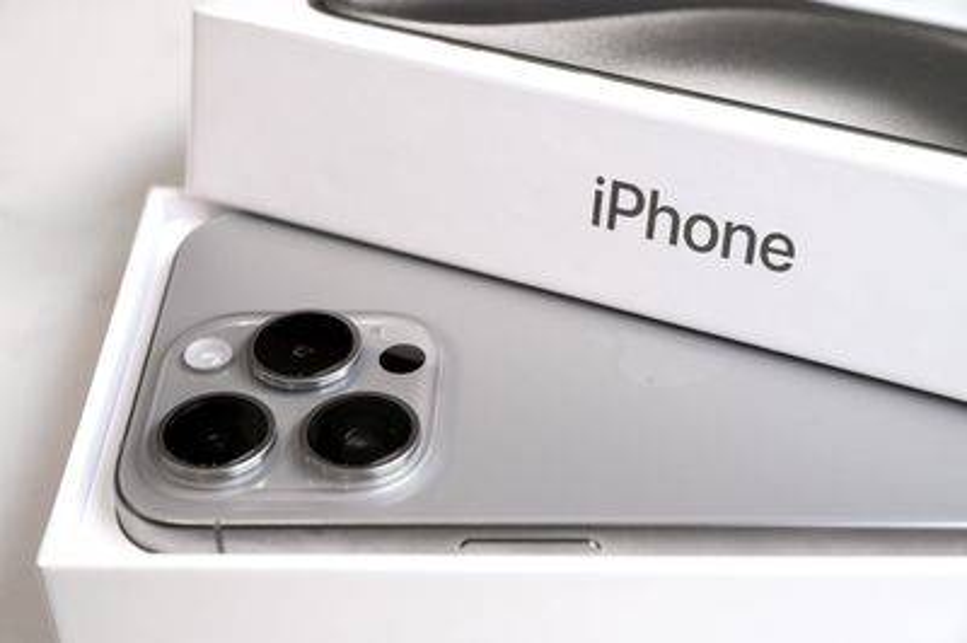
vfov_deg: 18.6
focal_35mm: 73
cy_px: 322
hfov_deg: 27.7
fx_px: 1959
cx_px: 484
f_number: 9
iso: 400
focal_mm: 73
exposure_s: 1/30
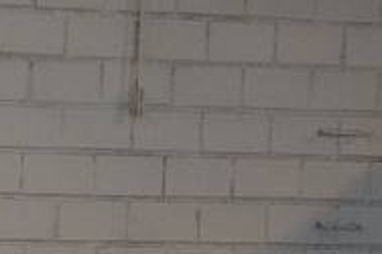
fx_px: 2650
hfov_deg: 7.8
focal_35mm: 250
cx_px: -407
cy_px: 326
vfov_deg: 5.5
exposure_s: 1/100
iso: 5000
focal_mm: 40
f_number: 5
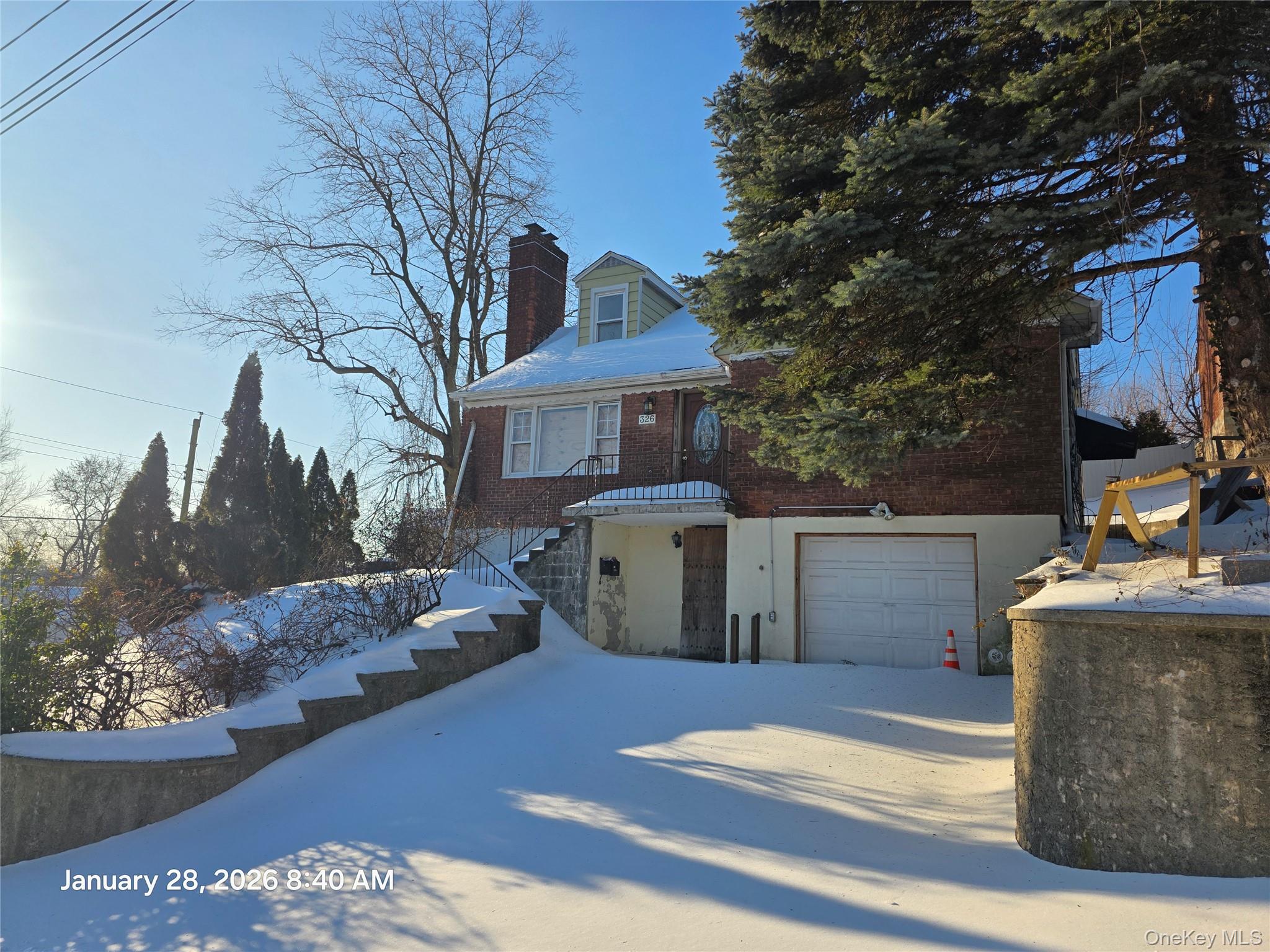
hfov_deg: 73.9
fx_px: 844
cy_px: 476
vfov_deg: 58.9
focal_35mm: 23
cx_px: 635
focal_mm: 6.3
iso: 80
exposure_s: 1/6355
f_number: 1.7
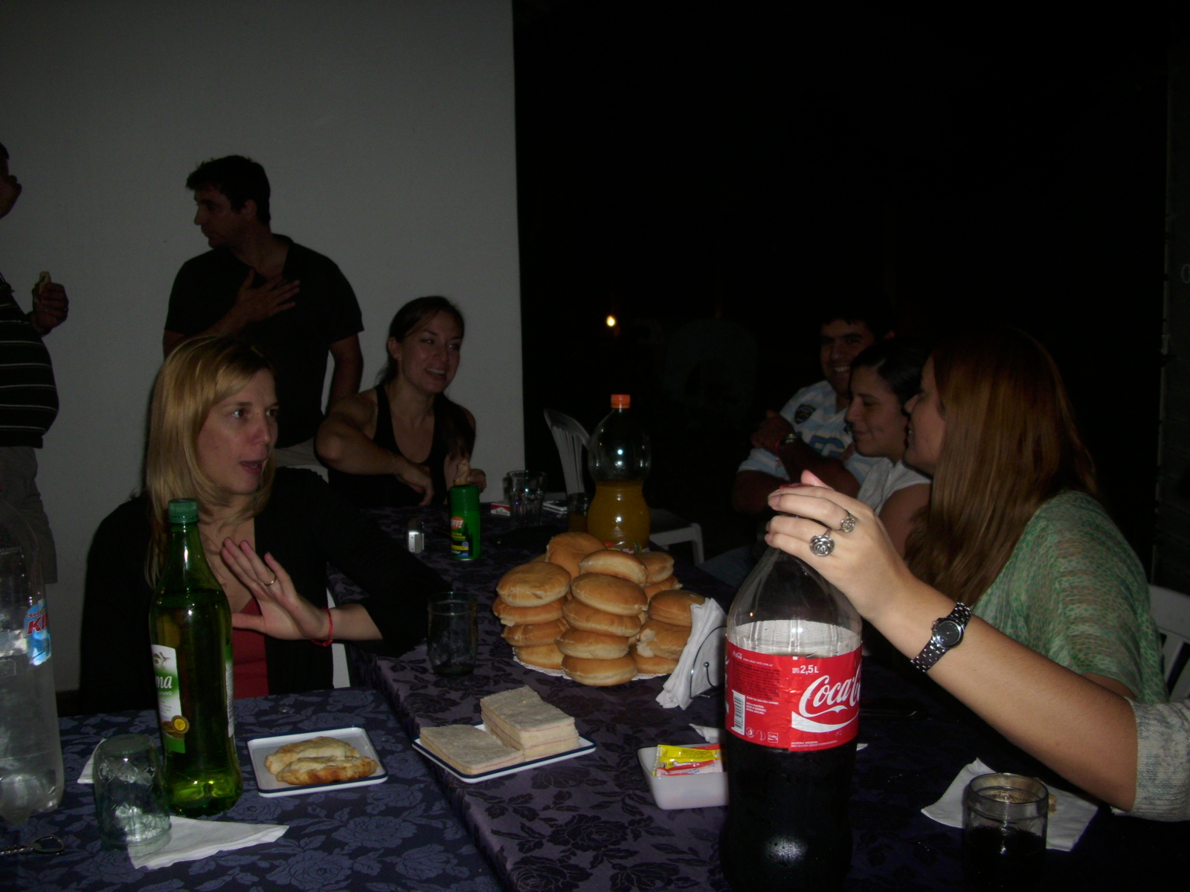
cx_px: 595
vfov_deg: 45.4
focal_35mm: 31
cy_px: 446
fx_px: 1066
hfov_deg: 58.4
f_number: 2.8
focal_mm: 6.2
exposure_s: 1/30
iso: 50
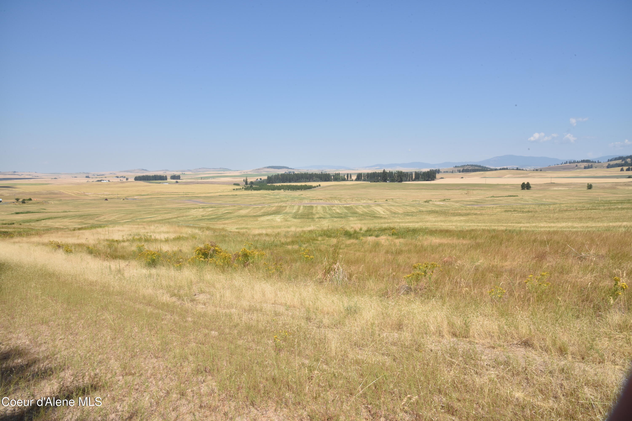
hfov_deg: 73.7
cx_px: 316
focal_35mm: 24
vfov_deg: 53.2
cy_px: 210
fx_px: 421
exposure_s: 1/80
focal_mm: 24
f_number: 22
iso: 200
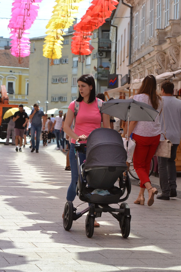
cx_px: 90
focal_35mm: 105
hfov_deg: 13.0
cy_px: 136
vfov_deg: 19.5
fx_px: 792
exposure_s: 1/4000
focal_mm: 70
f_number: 6.3
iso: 1600
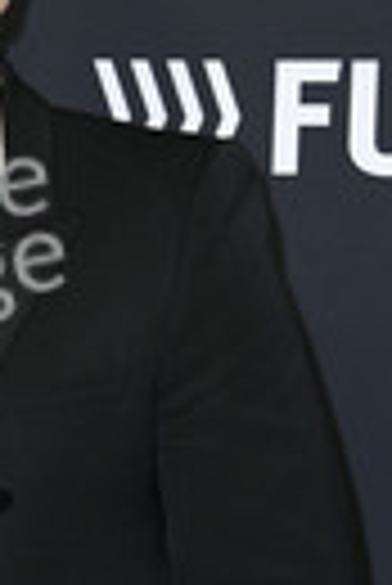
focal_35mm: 178
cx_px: -36
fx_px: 2899
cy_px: 490
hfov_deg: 7.7
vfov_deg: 11.5
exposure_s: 1/250
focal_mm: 58
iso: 500
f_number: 5.6
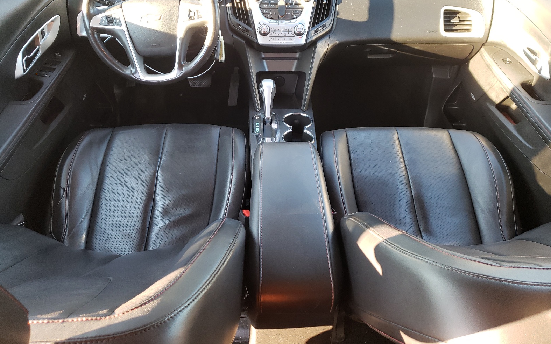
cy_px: 136
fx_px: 420
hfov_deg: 66.5
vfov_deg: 44.3
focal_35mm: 28
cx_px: 277
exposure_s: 1/60.2
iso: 79
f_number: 1.5
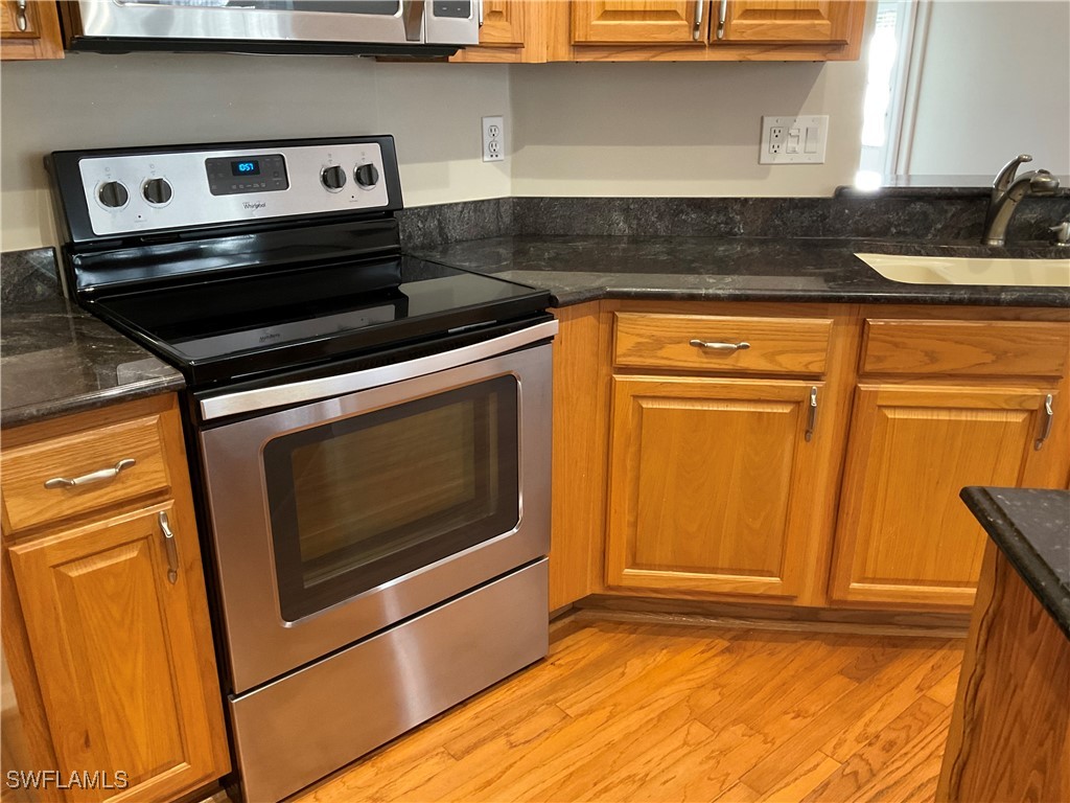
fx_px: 896
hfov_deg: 61.7
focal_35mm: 29
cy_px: 402
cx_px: 535
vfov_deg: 48.2
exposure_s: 1/40
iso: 200
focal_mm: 3
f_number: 1.8
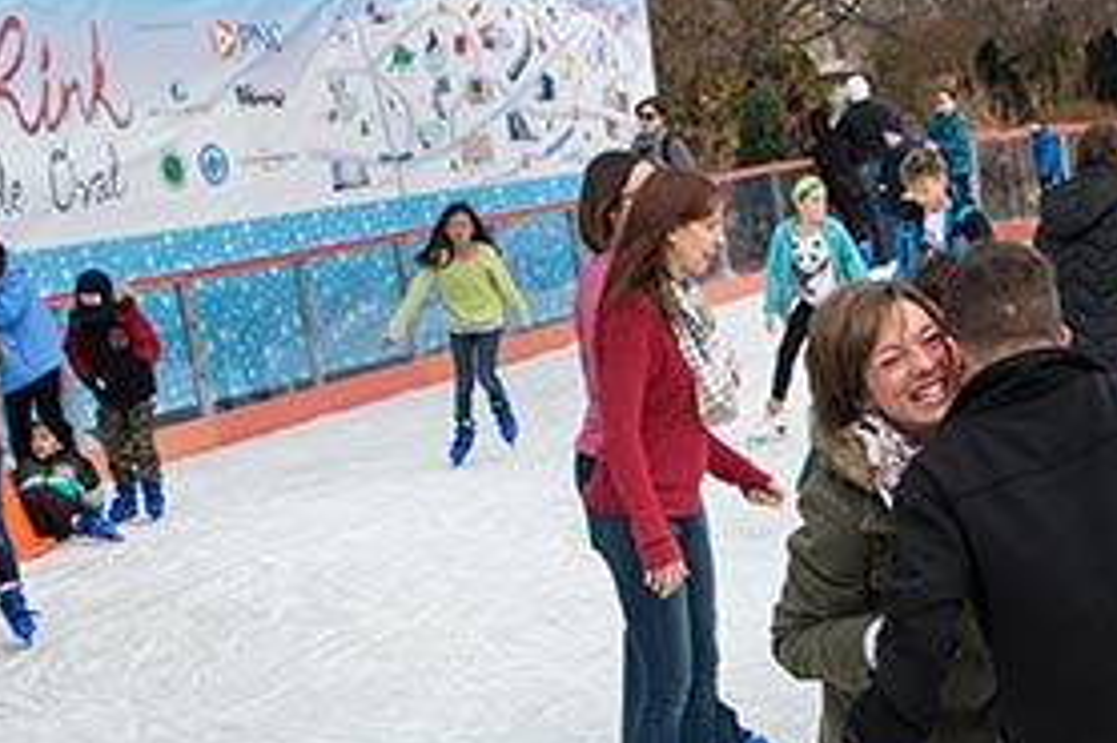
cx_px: 936
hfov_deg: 27.7
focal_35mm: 71
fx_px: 2202
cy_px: 669
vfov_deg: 18.8
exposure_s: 1/750
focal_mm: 34
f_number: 8
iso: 640
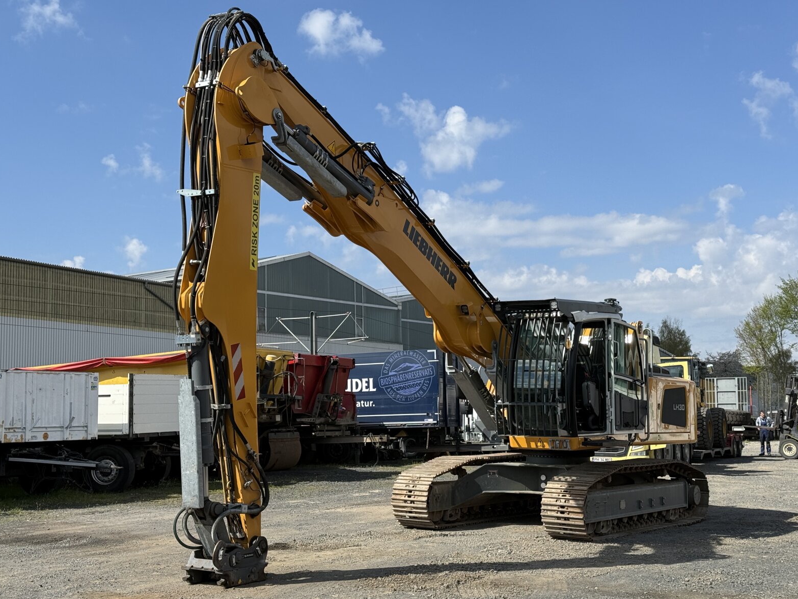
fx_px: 1130
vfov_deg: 29.7
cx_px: 400
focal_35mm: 49
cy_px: 297
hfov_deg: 38.9
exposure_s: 1/4329
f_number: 1.78
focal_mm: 6.76
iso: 64
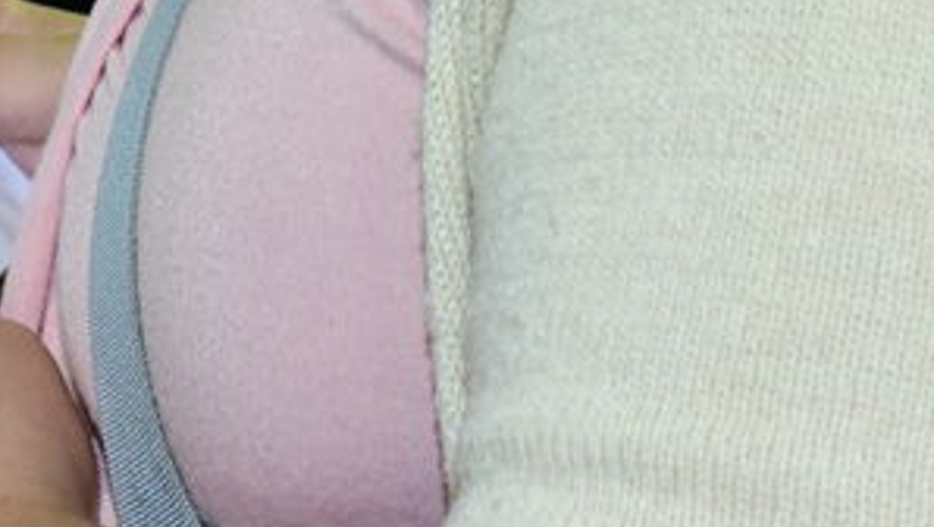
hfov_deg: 6.3
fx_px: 8524
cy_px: -886
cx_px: 285
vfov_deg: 3.5
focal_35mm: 344
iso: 3200
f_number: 5.6
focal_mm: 70
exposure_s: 1/125
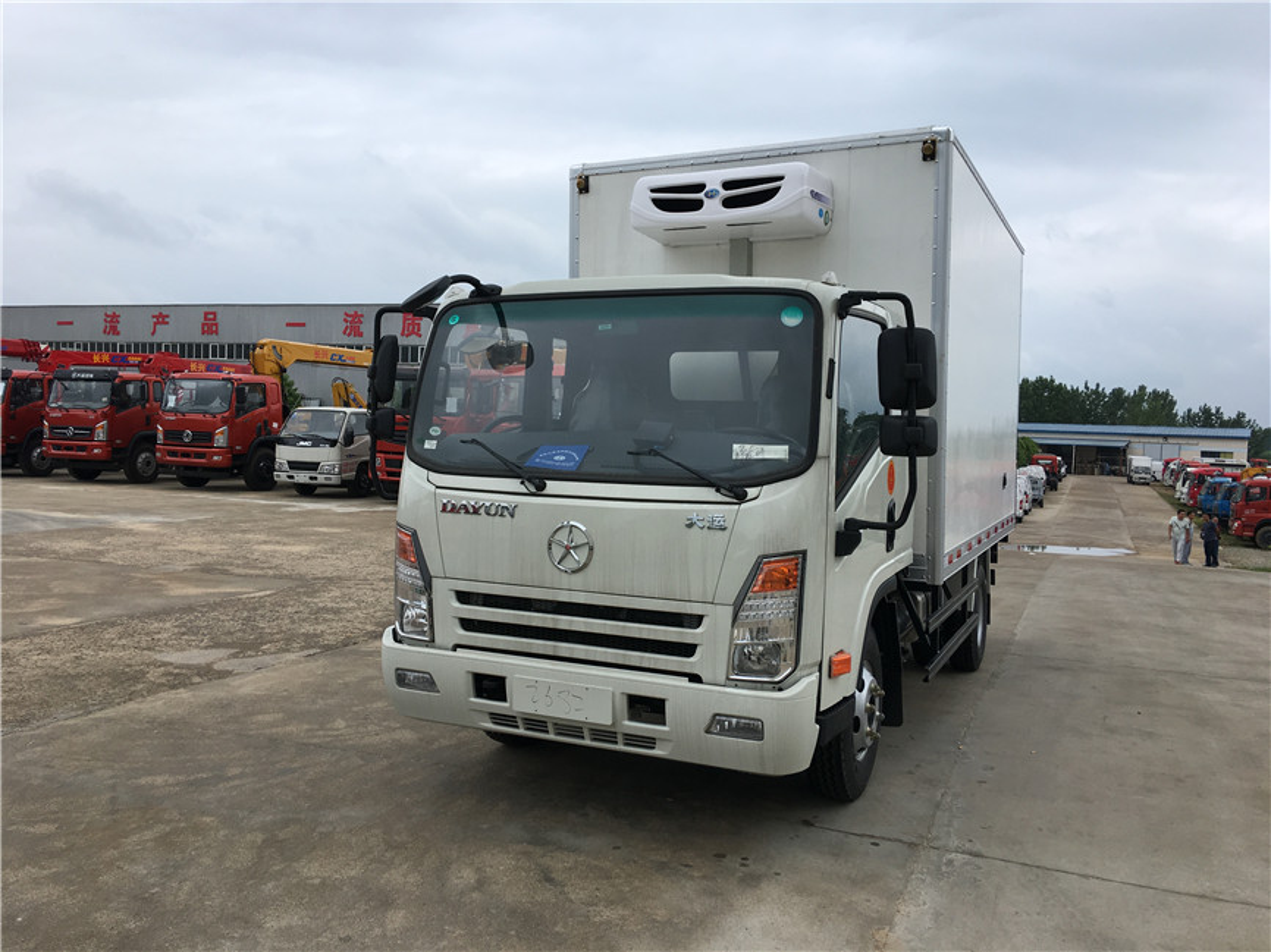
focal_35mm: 29
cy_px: 476
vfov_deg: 48.2
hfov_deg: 61.7
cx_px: 636
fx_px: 1065
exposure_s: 1/1131
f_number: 2.2
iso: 25
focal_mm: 4.15
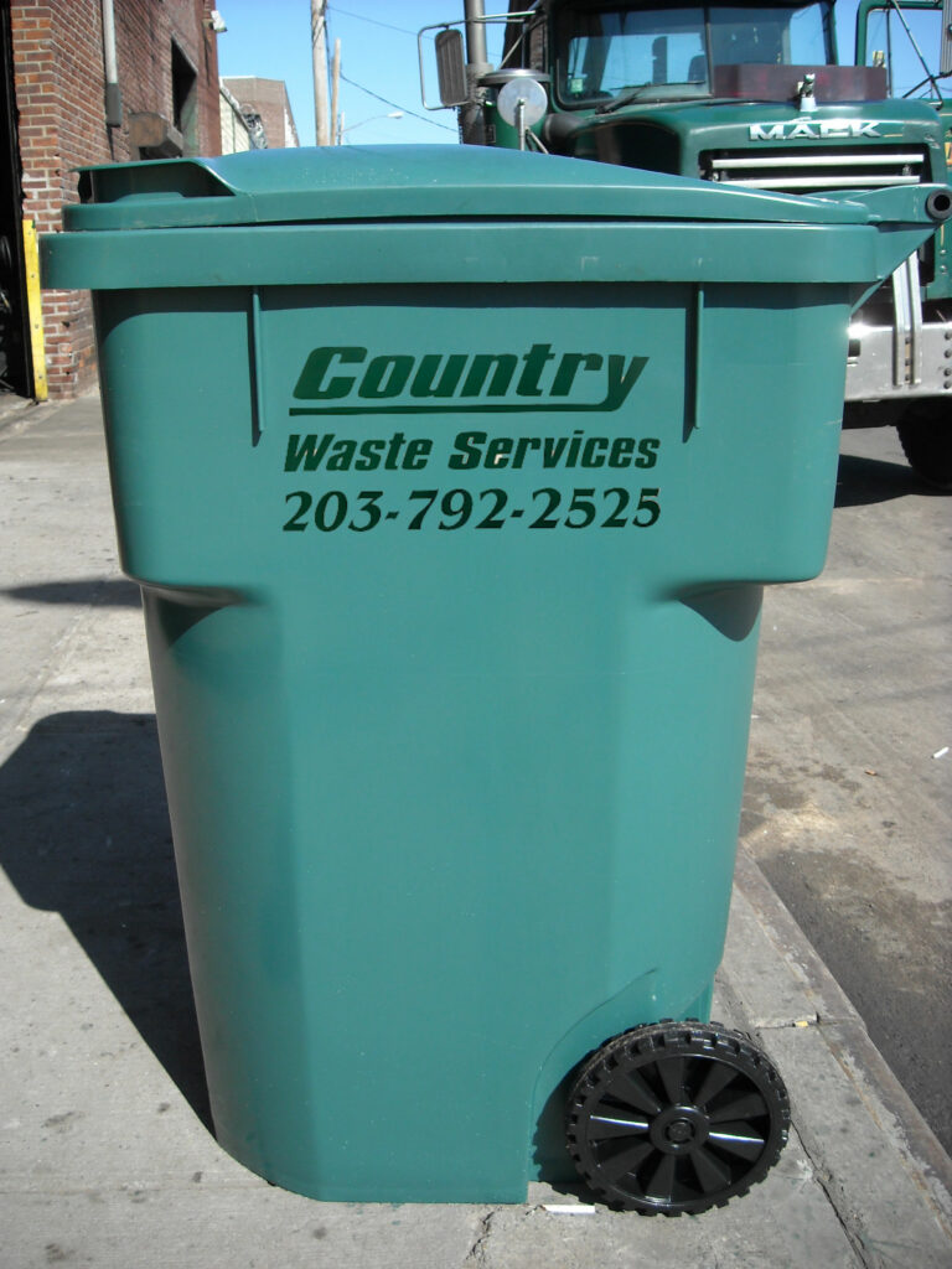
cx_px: 476
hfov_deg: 40.7
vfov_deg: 52.6
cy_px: 634
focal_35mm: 35
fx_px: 1283
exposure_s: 1/250
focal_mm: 5.7
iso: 91
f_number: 5.6
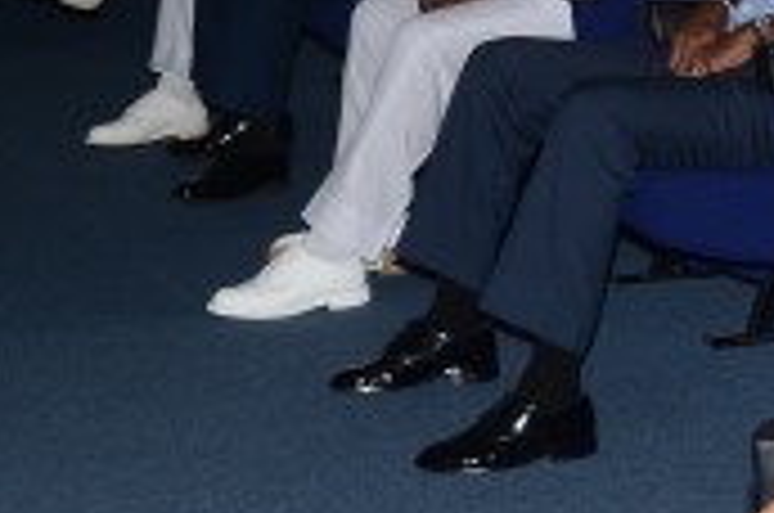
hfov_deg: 12.0
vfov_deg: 8.0
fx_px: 3584
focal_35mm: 167
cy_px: -272
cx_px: 940
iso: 320
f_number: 5
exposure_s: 1/125
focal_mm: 32
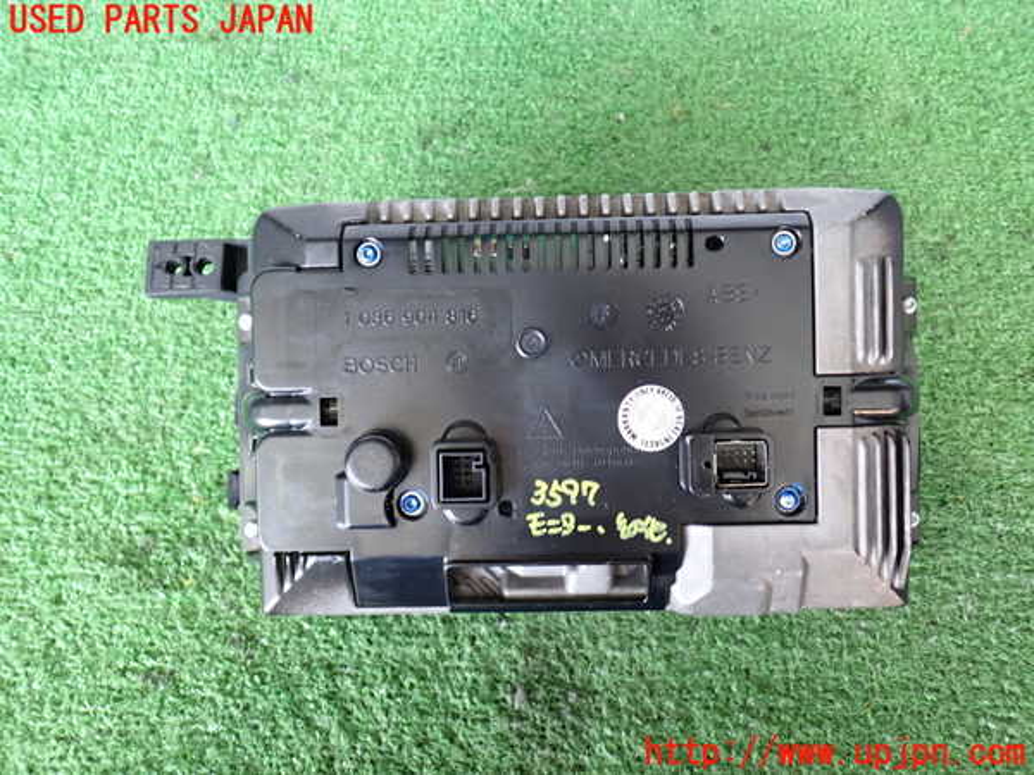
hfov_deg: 60.0
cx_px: 517
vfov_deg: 46.8
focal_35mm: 30
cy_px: 388
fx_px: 896
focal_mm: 5.4
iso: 250
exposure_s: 1/30
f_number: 2.3
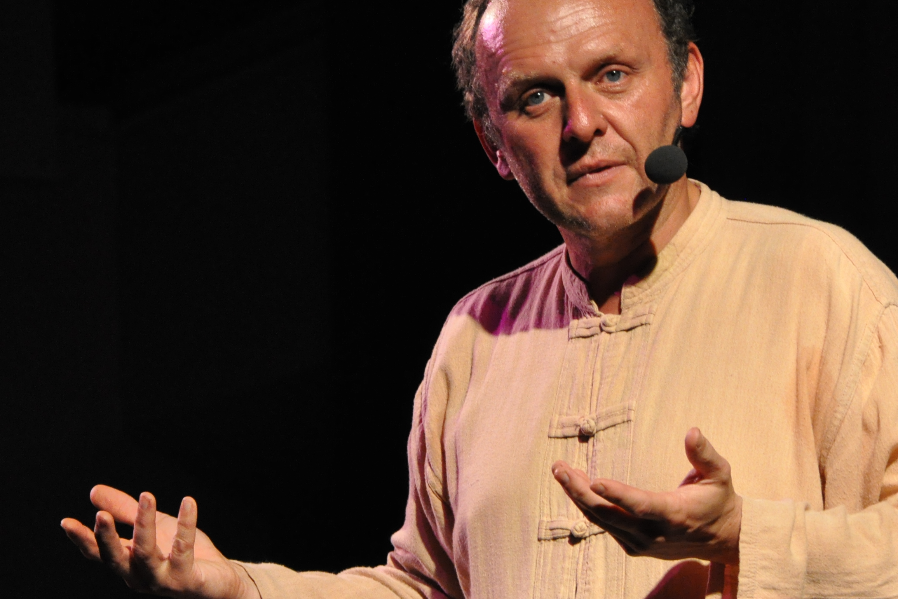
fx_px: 7282
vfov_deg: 4.7
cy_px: 372
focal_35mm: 292
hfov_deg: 7.1
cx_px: 363
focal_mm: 105
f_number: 5.6
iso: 1600
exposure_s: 1/80
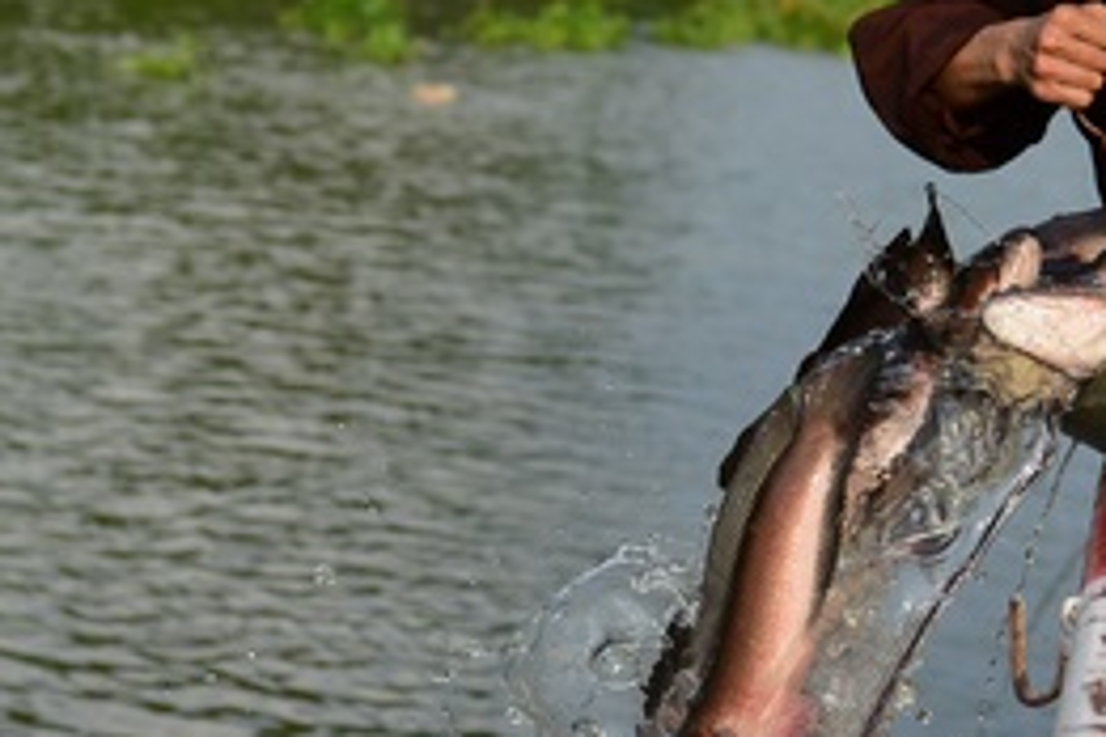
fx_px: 4209
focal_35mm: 137
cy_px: 21
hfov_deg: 15.0
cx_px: 487
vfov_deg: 9.9
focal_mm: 55
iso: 320
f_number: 4
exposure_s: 1/3200
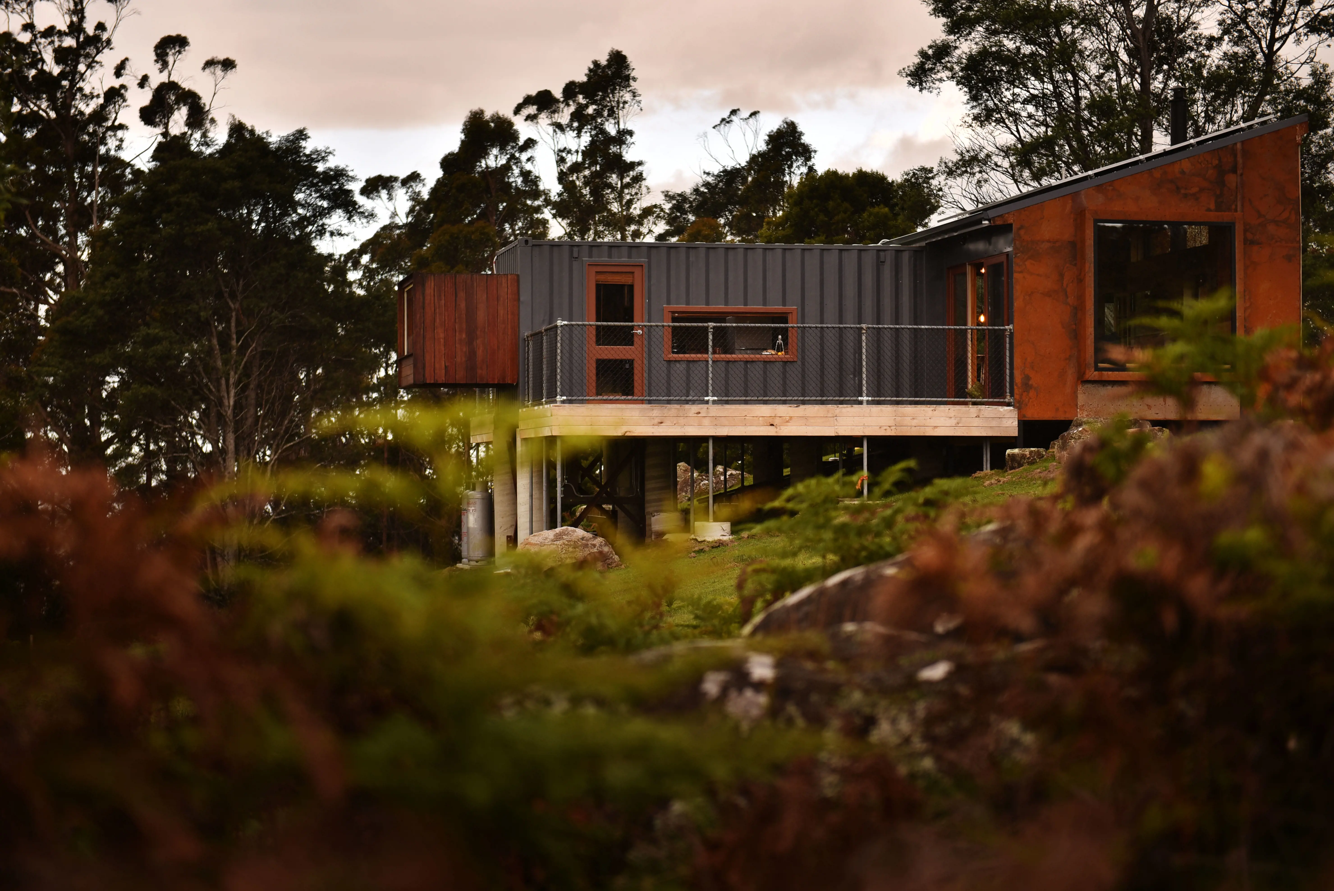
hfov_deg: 32.4
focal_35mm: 62
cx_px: 667
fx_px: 2298
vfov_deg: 21.9
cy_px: 446
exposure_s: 1/250
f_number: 2.8
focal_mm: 62
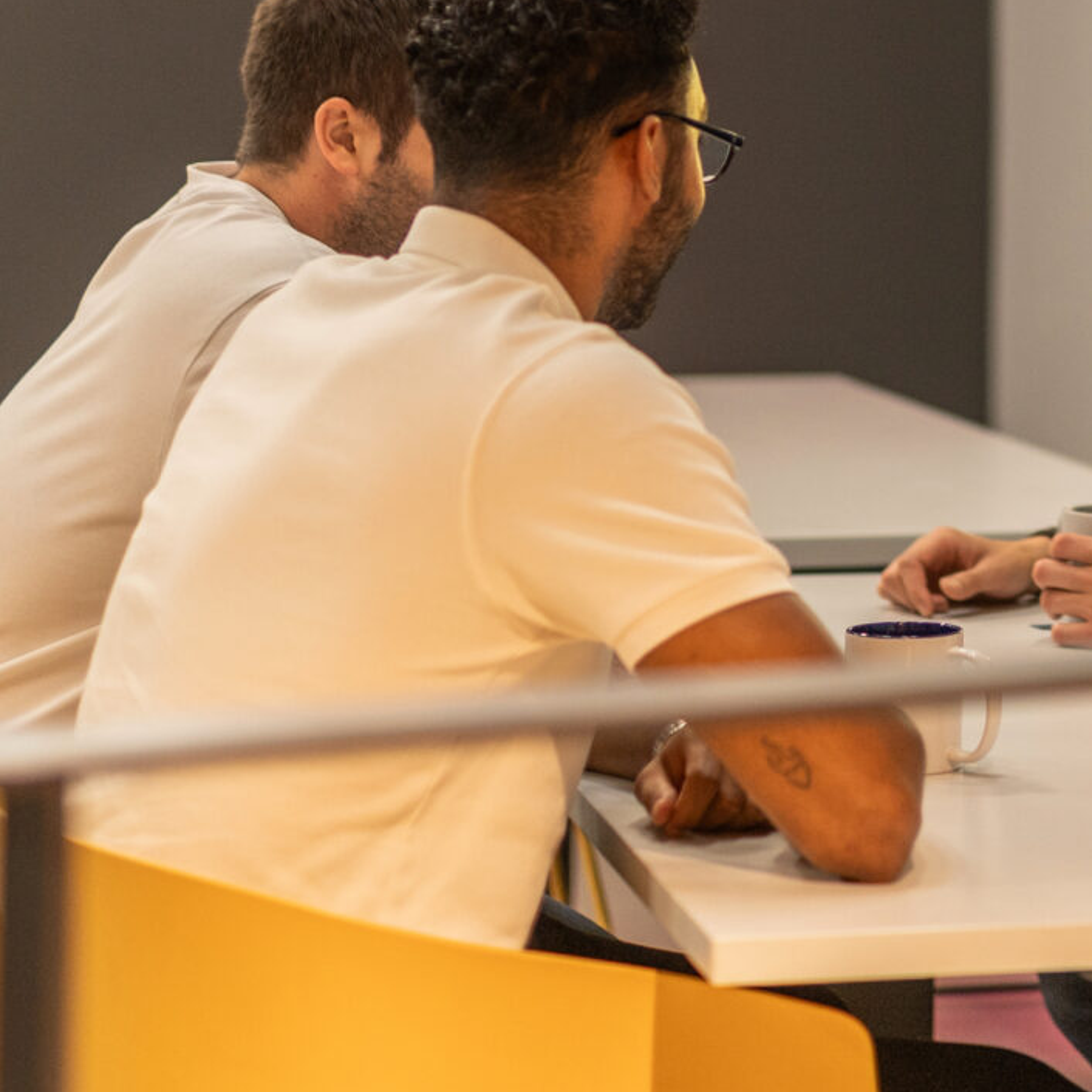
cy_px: -72
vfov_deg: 11.2
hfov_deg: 11.2
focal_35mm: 154
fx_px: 5496
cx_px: 1163
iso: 320
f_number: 1.4
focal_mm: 50
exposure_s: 1/125
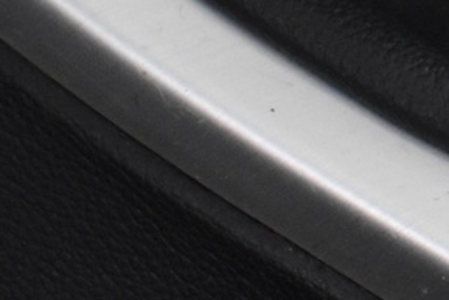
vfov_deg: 7.0
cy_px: -452
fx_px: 2308
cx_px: 555
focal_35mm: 185
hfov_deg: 10.9
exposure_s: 1/40
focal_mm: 22
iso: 2800
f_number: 3.8
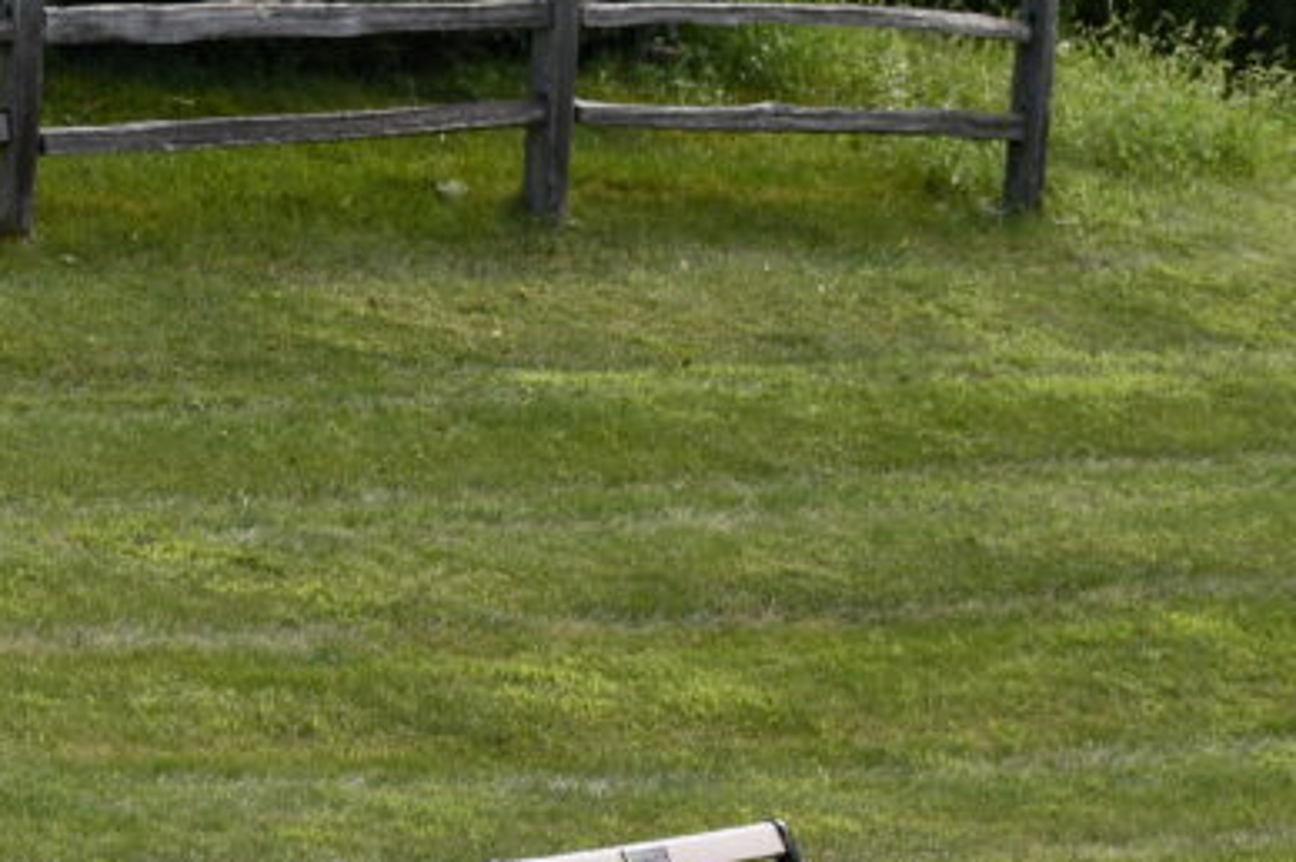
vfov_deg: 4.2
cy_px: 850
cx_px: 1430
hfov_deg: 6.3
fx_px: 11690
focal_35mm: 325
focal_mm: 82
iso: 320
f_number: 5.6
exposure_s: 1/500
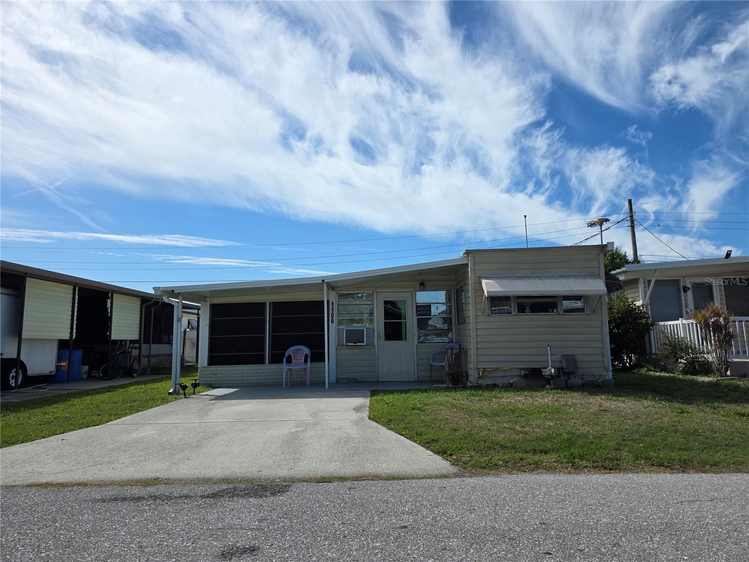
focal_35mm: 23
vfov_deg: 58.9
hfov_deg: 73.9
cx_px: 374
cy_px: 281
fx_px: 498
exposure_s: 1/7944
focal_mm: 6.3
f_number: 1.7
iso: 80
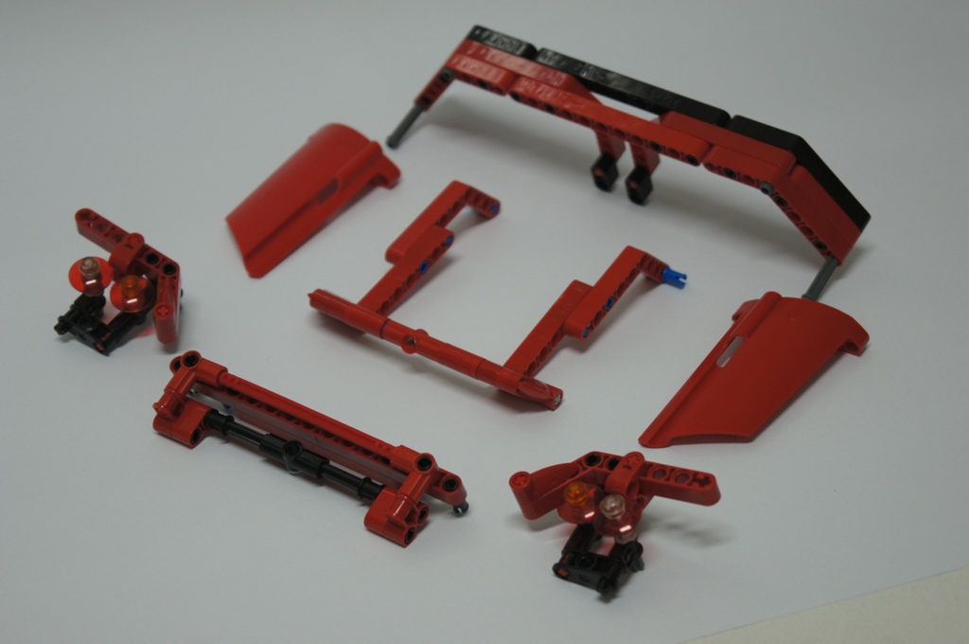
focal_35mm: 82
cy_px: 322
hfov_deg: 24.6
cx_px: 484
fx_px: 2218
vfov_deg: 16.5
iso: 1600
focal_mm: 55
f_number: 5.6
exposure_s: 1/80
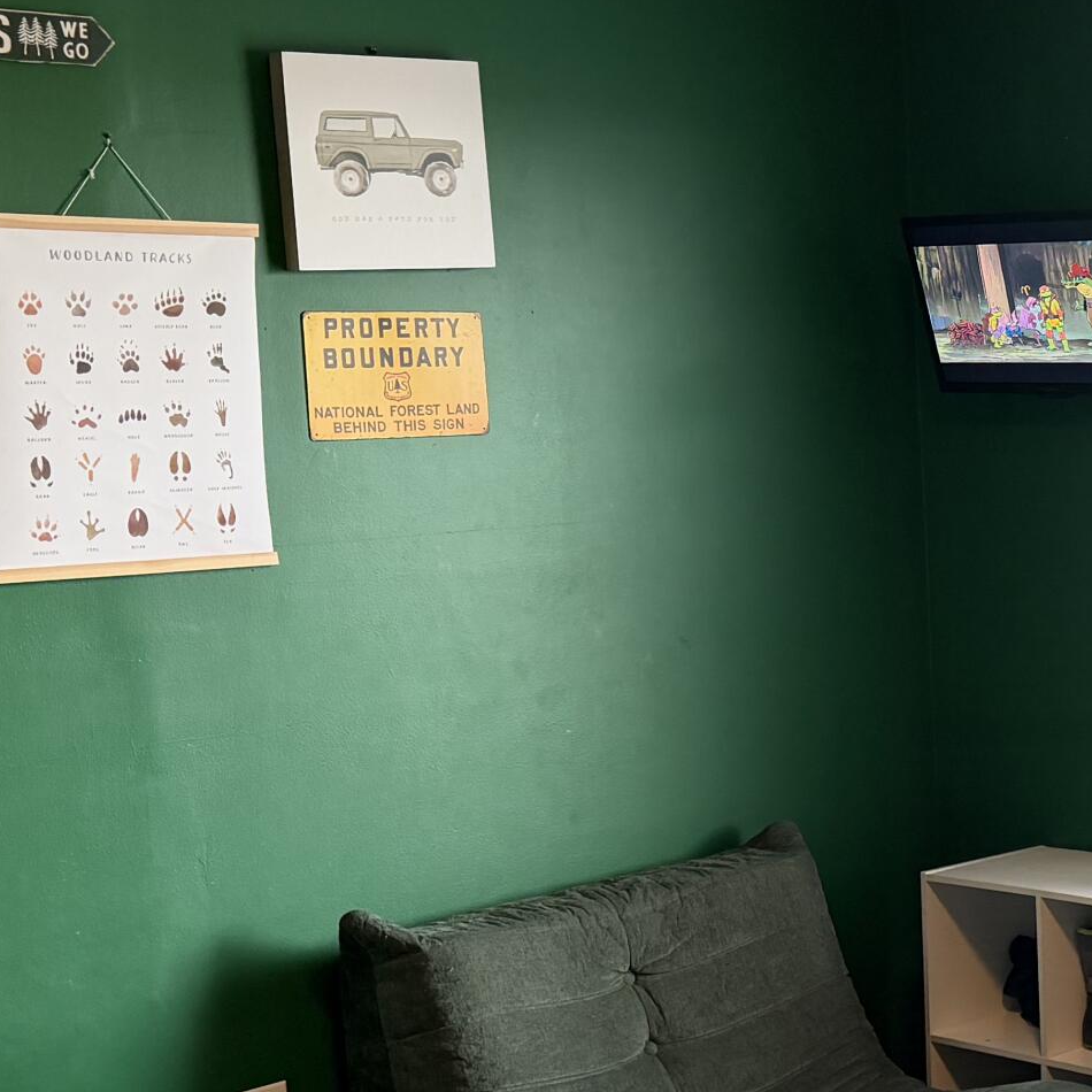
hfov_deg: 23.1
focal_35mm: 67
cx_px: 1385
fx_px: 2391
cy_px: 583
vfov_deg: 25.7
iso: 200
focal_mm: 6.76
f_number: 1.78
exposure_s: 1/60
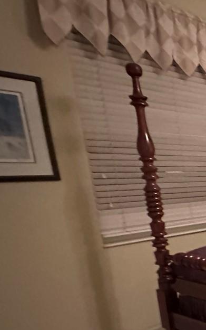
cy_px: 239
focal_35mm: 38
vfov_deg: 49.9
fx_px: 341
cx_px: 384
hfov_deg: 20.9
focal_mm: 2.22
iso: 1000
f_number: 2.2
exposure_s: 1/40
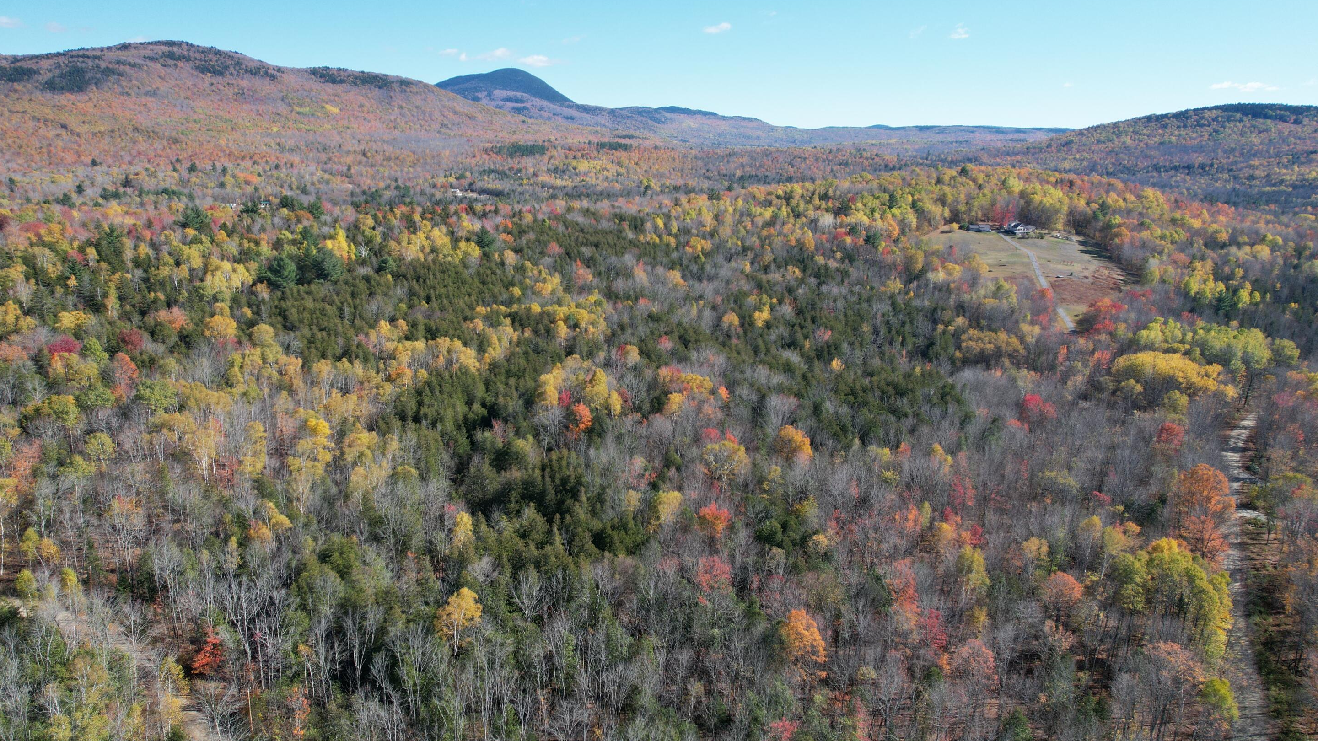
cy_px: 370
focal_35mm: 24
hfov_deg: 76.3
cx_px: 633
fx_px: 839
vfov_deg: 47.7
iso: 200
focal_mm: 8.38
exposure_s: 1/1500
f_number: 2.8
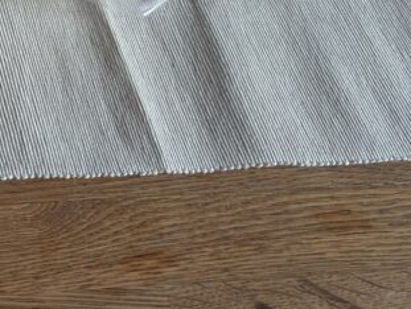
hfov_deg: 20.5
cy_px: -85
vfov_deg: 17.6
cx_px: -233
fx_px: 939
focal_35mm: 79
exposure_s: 1/23.8
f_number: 1.68
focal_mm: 6.9
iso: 244
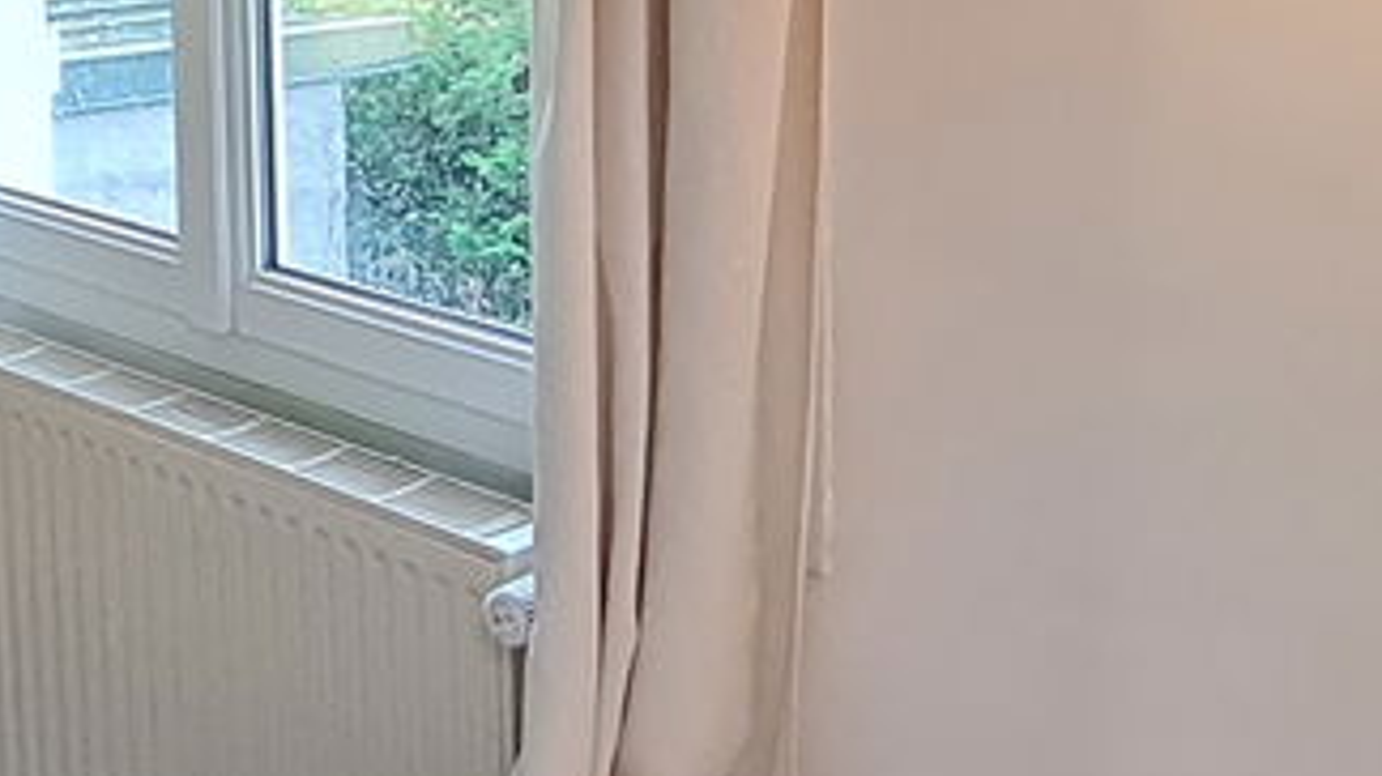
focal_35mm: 70
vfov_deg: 16.3
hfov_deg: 25.3
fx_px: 2564
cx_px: -491
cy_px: -217
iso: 250
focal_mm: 1.74
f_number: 2.2
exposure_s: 1/50
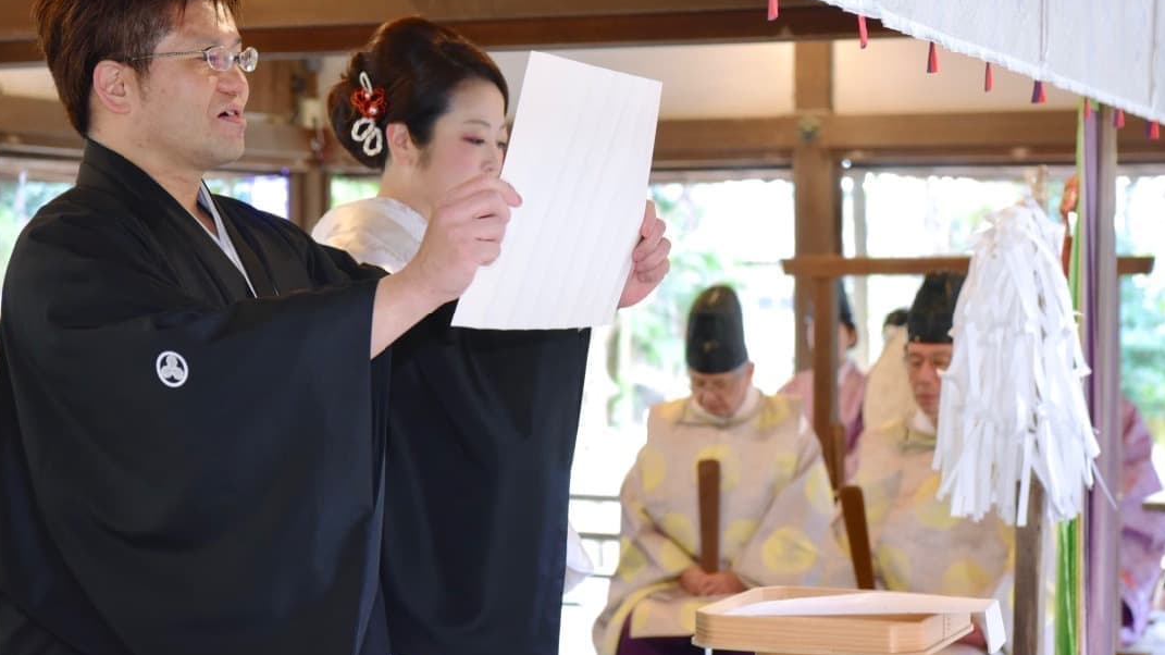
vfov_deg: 16.3
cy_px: 314
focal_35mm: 74
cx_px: 581
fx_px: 2286
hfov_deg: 28.6
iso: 4000
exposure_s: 1/60
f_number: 5.6
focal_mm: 70
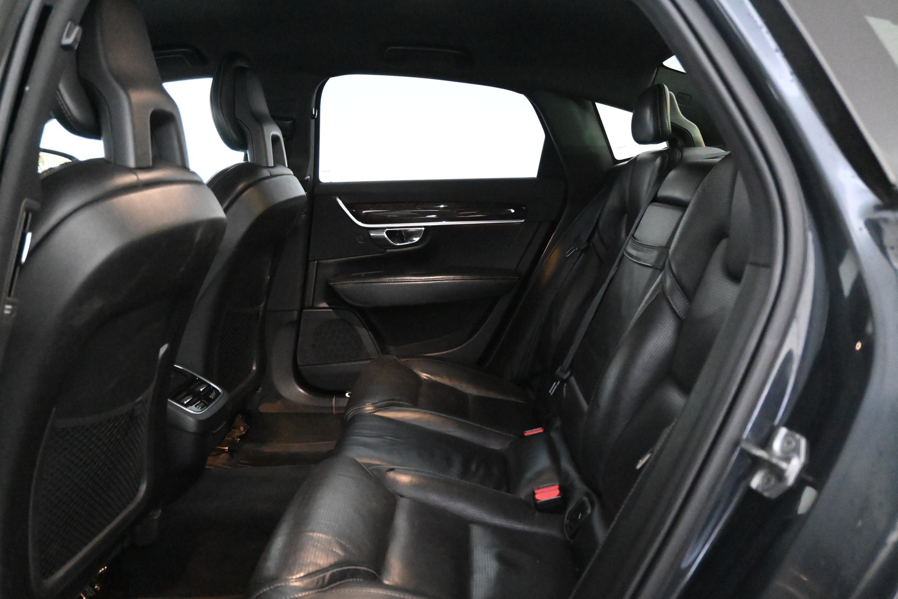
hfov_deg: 61.9
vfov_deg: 43.6
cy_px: 300
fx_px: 748
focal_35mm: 30
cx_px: 449
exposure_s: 1/50
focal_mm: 20
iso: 12800
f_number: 3.8
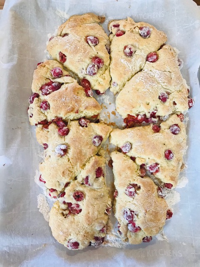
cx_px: 100
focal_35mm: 28
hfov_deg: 49.7
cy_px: 134
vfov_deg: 63.4
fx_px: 216
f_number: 1.8
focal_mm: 3.99
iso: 40
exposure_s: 1/17
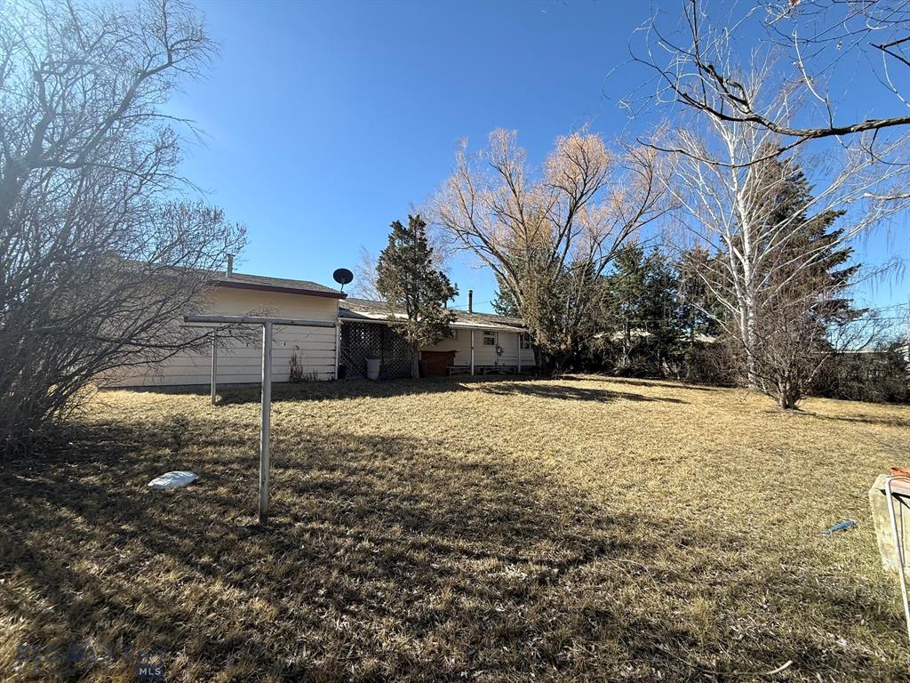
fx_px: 368
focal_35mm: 14
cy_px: 342
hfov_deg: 102.1
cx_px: 455
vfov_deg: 85.7
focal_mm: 2.22
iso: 50
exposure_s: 1/864
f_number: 2.2
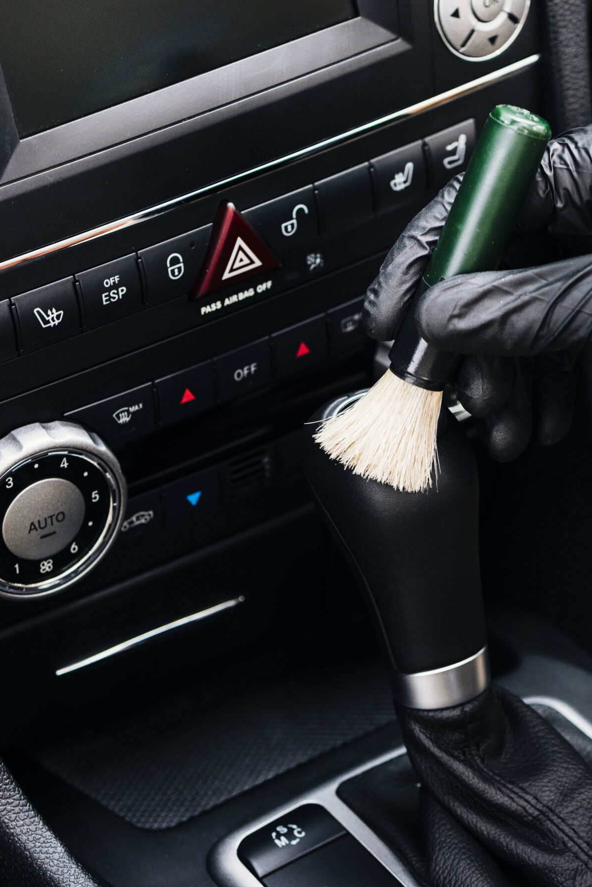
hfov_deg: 9.1
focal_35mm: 151
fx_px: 3721
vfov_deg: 13.6
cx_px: 408
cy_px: 554
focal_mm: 105
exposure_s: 1/160
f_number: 6.3
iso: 500
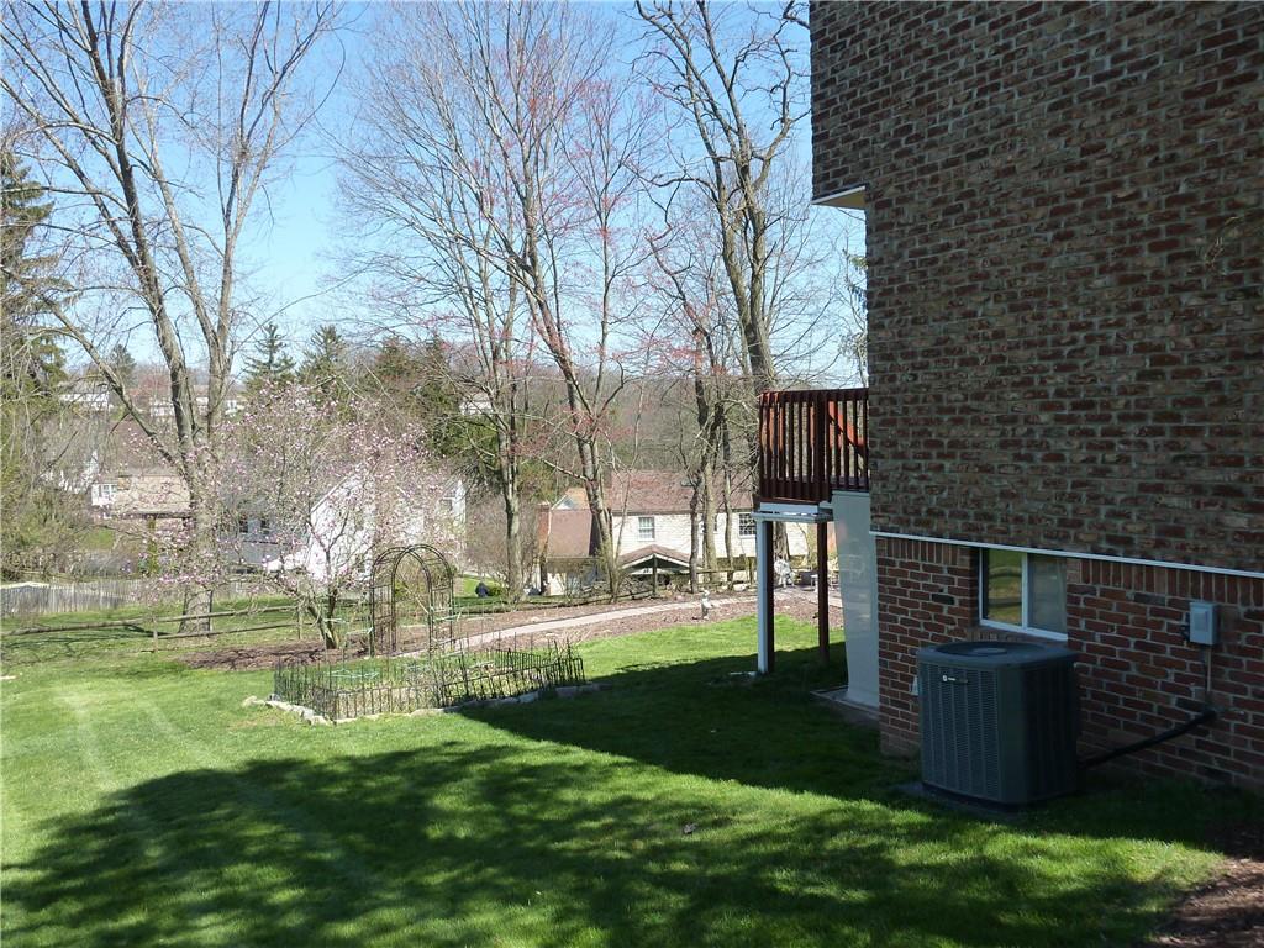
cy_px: 474
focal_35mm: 29
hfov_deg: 61.7
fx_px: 1059
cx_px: 632
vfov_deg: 48.2
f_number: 4
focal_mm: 4.7
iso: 125
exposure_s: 1/400
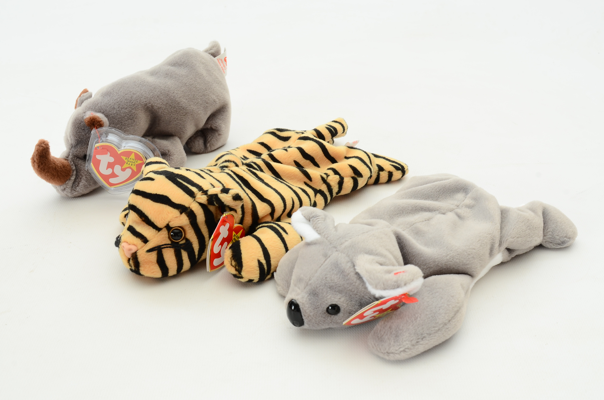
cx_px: 302
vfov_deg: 29.7
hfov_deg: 43.7
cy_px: 200
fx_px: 753
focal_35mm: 45
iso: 250
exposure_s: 1/80
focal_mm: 30
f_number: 13
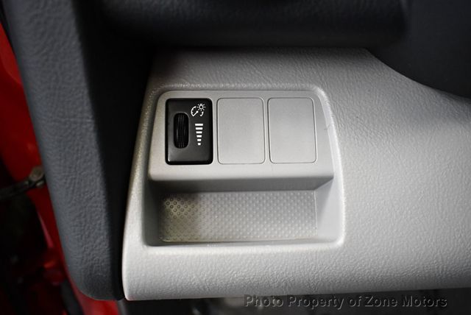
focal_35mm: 36
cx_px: 236
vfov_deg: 36.9
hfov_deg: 53.1
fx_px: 471
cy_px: 158
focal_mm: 18
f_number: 3.5
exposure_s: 1/125
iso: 3200
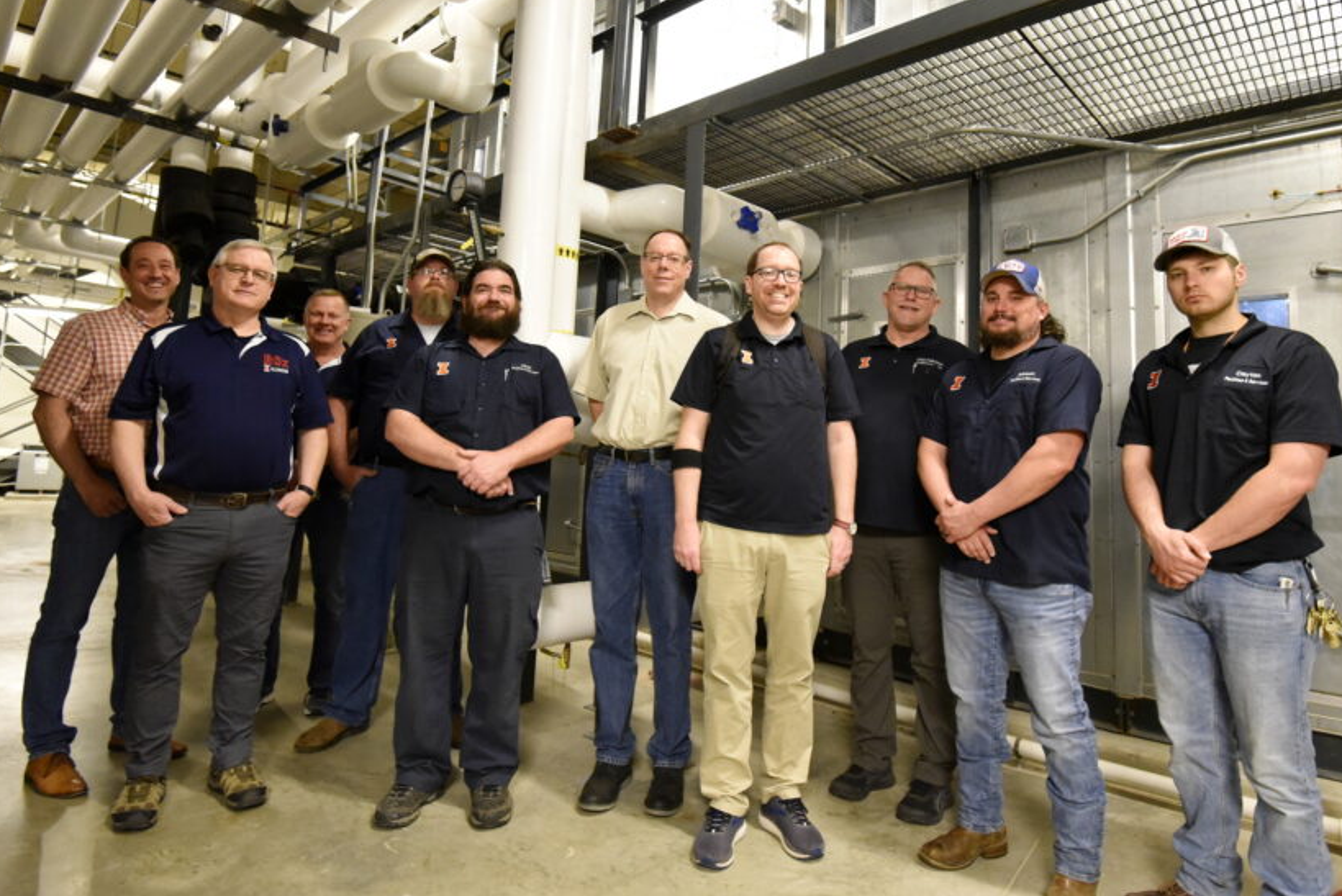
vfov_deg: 61.3
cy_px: 344
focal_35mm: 20
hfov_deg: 83.9
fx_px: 746
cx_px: 701
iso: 5600
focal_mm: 16
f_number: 4
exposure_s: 1/60
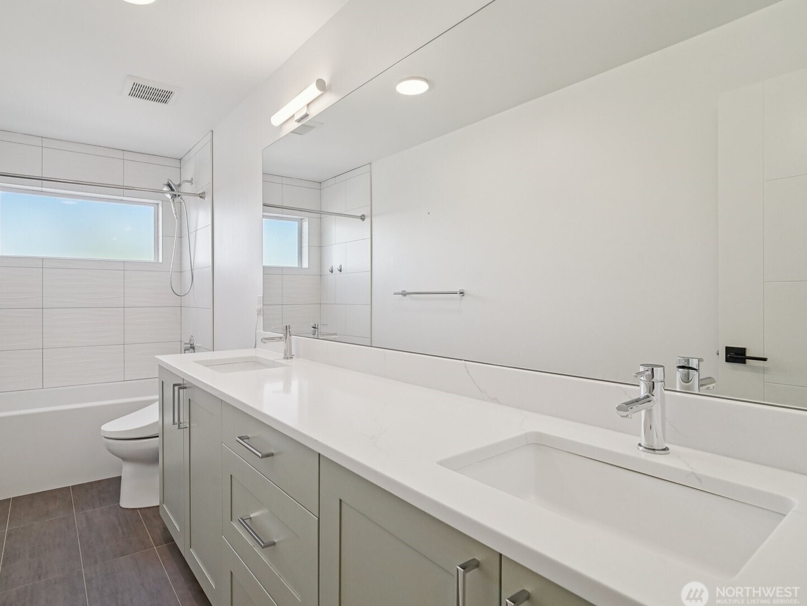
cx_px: 344
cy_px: 302
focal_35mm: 18
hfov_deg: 87.2
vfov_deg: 71.6
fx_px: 420
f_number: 8
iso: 1600
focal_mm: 16
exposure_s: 1/125
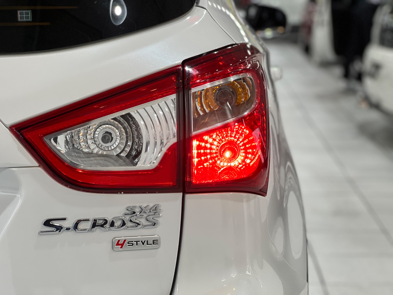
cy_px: 148
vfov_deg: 19.1
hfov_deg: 25.3
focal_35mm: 77
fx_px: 874
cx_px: 196
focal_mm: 9
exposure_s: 1/40
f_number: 2.8
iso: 160
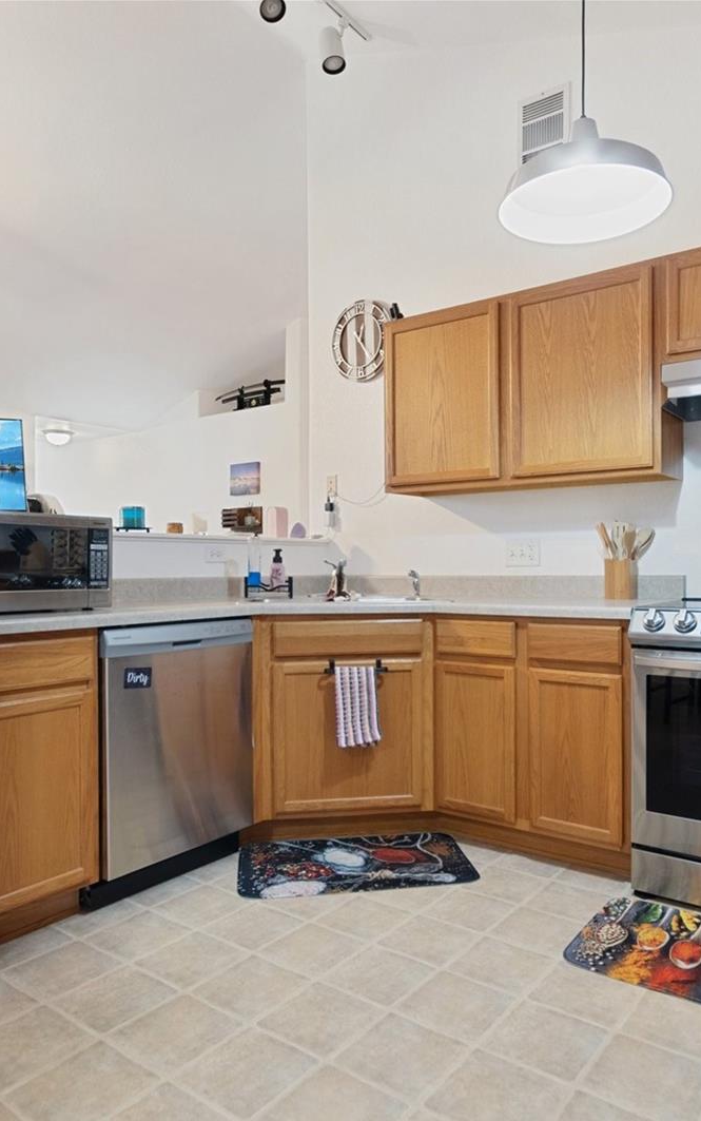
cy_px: 561
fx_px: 703
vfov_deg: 77.1
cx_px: 403
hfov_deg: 52.8
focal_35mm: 23
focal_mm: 10
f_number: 8
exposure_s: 1/1.25
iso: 400
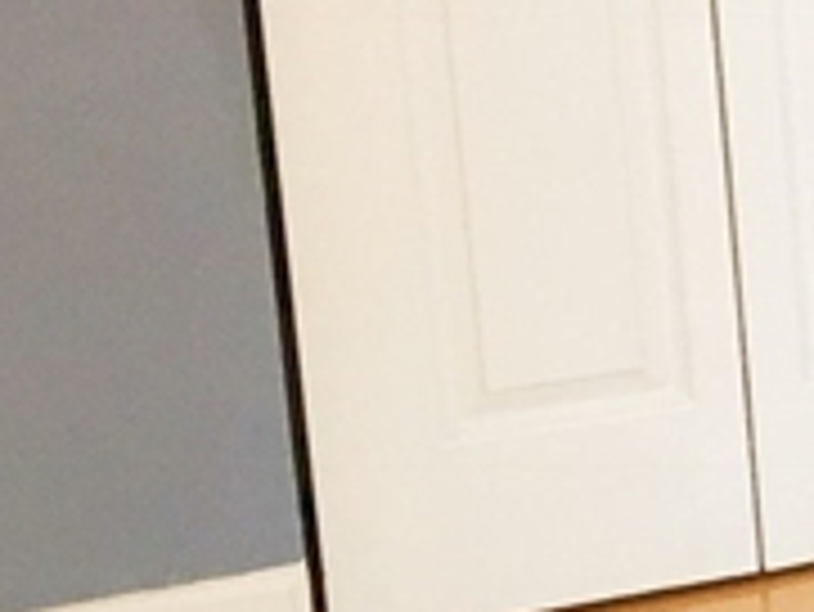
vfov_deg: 9.0
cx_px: 2055
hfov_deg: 10.2
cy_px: -58
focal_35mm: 164
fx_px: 3859
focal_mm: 4.15
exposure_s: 1/17
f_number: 2.2
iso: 32
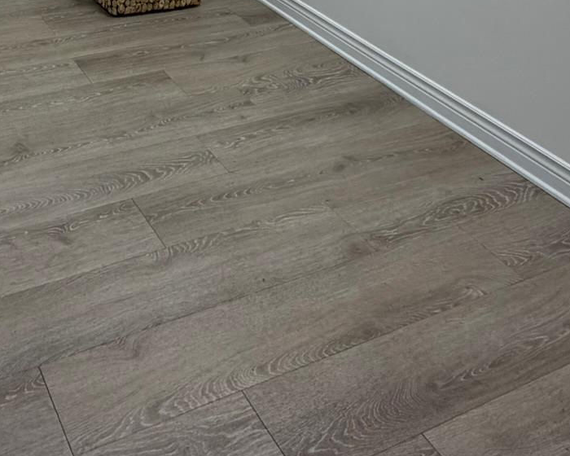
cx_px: 22
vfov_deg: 30.7
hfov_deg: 40.9
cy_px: -112
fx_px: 675
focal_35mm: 40
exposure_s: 1/115
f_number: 2.2
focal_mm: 2.22
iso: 64
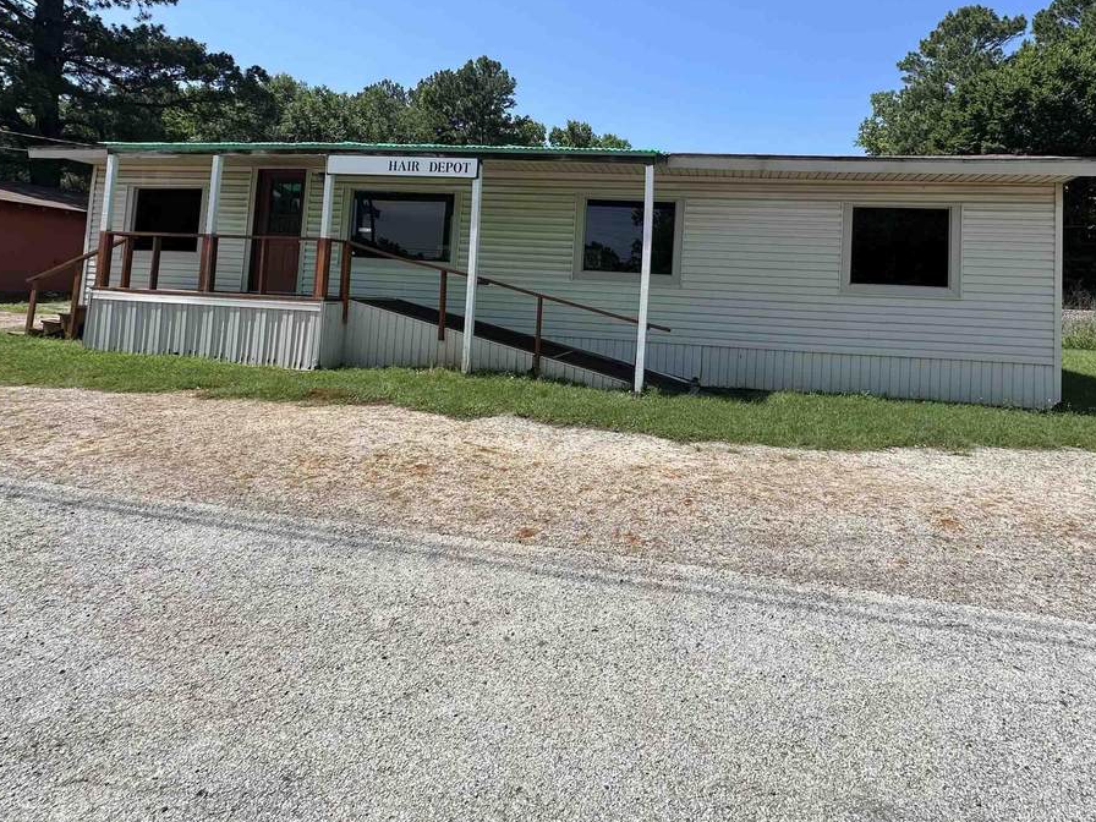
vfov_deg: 64.2
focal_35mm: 20
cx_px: 631
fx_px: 633
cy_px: 270
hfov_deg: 81.2
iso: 50
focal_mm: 2.22
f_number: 2.2
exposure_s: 1/1490
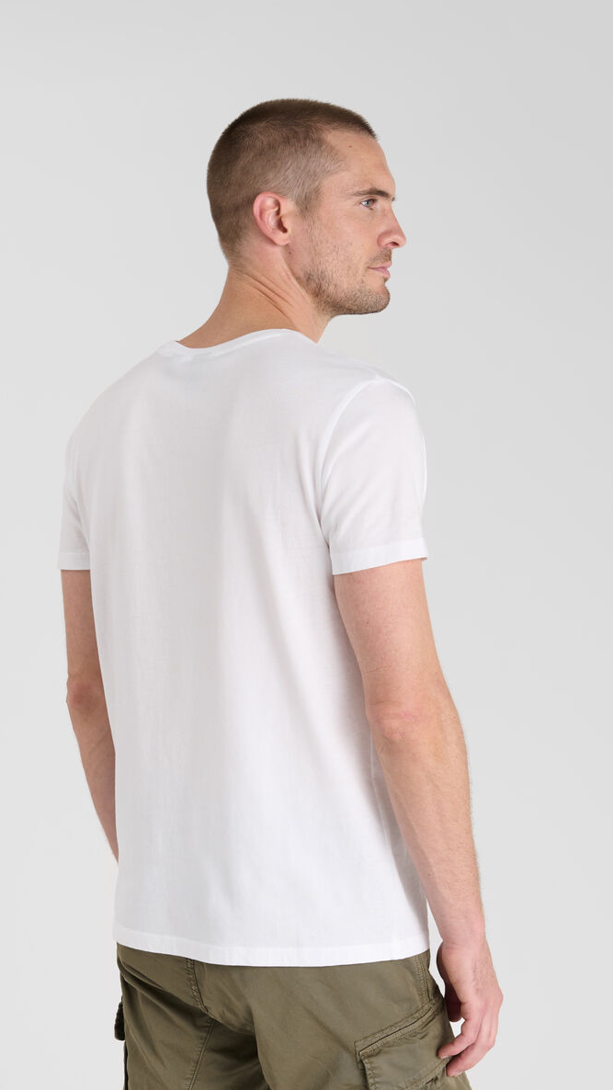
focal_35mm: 53
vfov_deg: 39.2
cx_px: 258
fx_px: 1532
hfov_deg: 22.6
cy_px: 547
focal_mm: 50
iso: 100
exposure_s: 1/160
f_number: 9
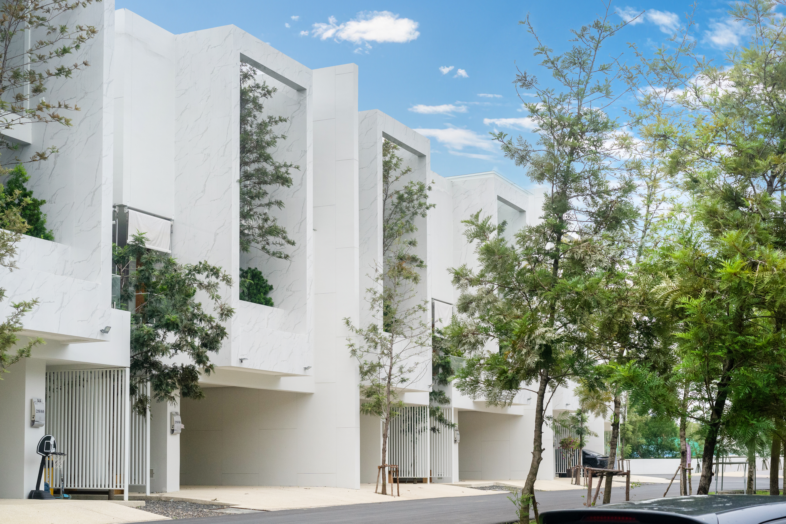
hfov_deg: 36.2
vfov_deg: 24.6
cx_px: 393
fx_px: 1201
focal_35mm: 55
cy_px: 262
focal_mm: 55
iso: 2000
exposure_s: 1/3200
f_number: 6.3
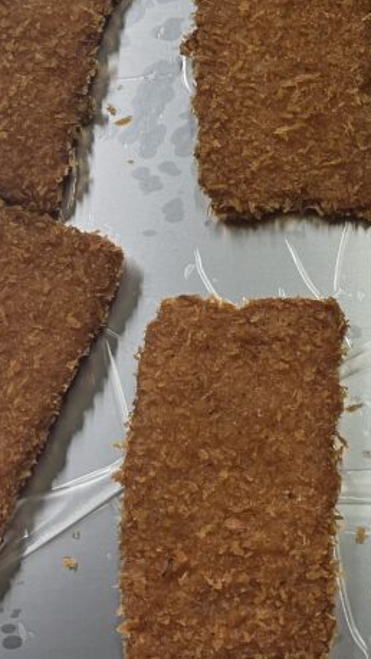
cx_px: 420
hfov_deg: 17.1
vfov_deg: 30.7
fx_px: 1190
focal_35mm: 68
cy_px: 200
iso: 50
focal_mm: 3.99
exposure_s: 1/60
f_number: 1.8
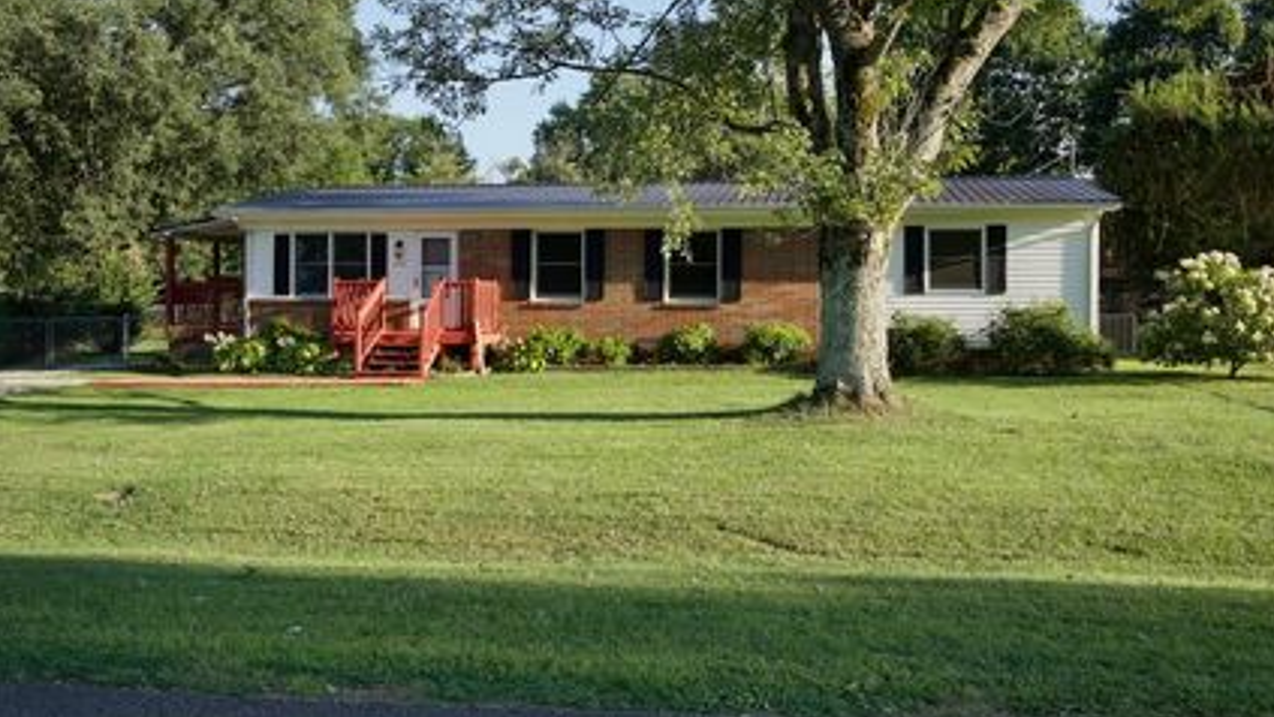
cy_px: 297
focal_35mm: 33
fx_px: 1126
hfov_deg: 59.0
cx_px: 645
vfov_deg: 35.2
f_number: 13
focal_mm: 31.3
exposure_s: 1/40
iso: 160
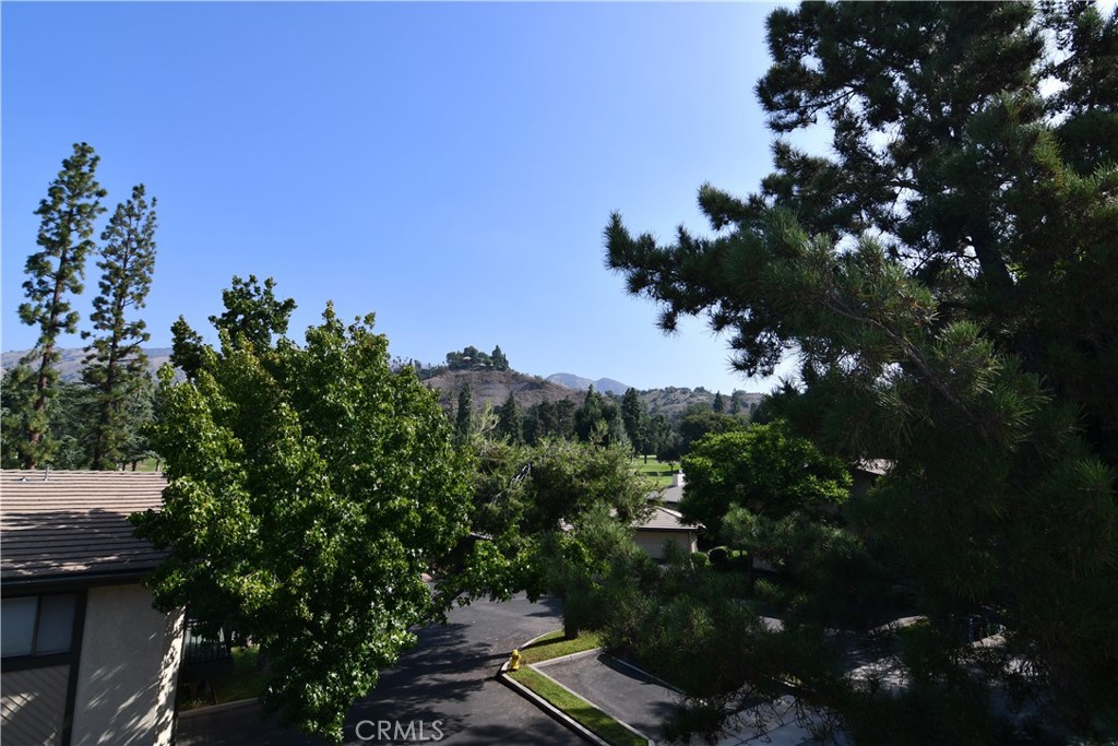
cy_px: 373
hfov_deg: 96.7
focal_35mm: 16
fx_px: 497
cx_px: 559
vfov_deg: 73.8
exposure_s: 1/250
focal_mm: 11
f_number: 9
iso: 100
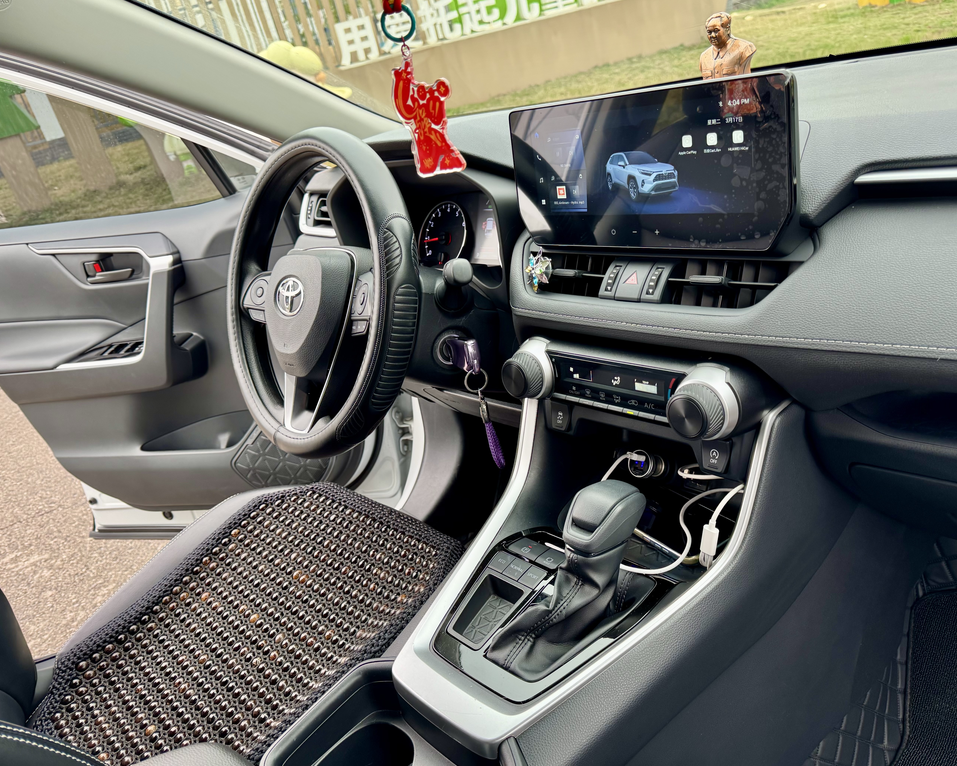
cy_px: 378
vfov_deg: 54.9
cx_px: 506
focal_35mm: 26
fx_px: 736
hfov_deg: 66.0
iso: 125
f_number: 1.78
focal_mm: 6.76
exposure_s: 1/121
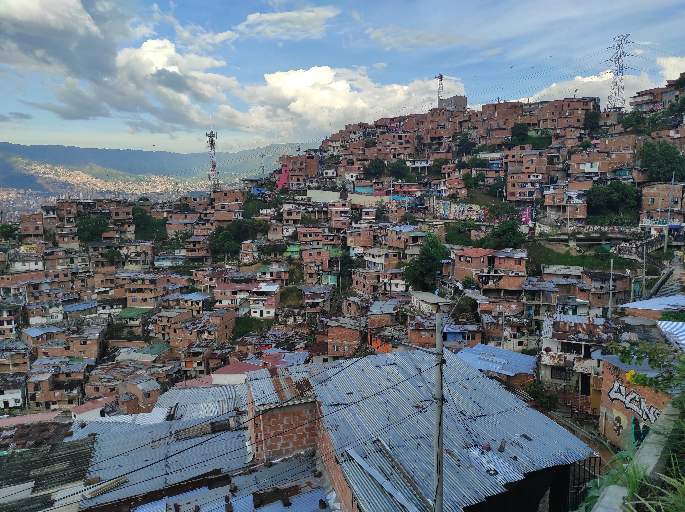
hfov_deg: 69.4
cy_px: 256
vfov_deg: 54.8
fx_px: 494
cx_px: 342
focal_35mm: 25
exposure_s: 1/1493
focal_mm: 5.43
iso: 100
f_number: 1.89
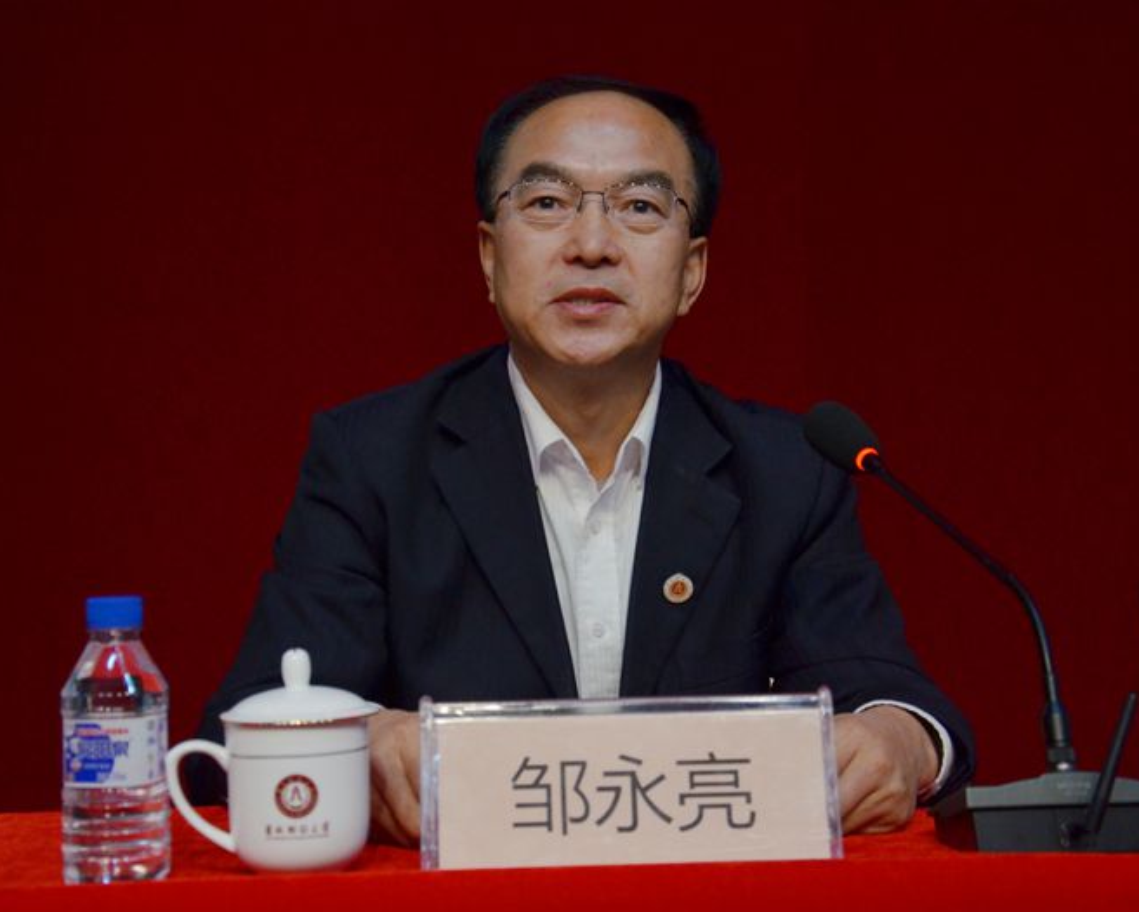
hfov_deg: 26.4
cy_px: 457
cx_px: 573
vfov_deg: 21.3
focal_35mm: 72
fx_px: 2427
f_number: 4.8
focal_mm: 42
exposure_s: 1/80
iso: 1600
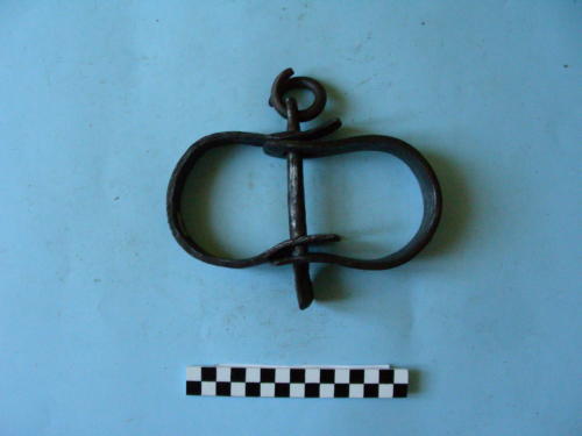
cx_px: 291
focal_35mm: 38
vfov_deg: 37.7
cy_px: 218
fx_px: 639
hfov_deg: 49.0
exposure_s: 1/64.8
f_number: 3.5
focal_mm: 6.3
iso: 400
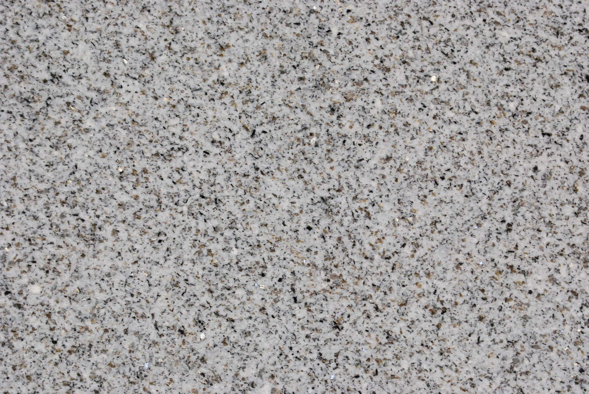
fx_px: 1130
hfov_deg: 29.2
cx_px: 294
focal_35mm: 69
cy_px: 197
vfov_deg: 19.8
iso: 1600
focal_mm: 46
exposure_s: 1/25
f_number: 13
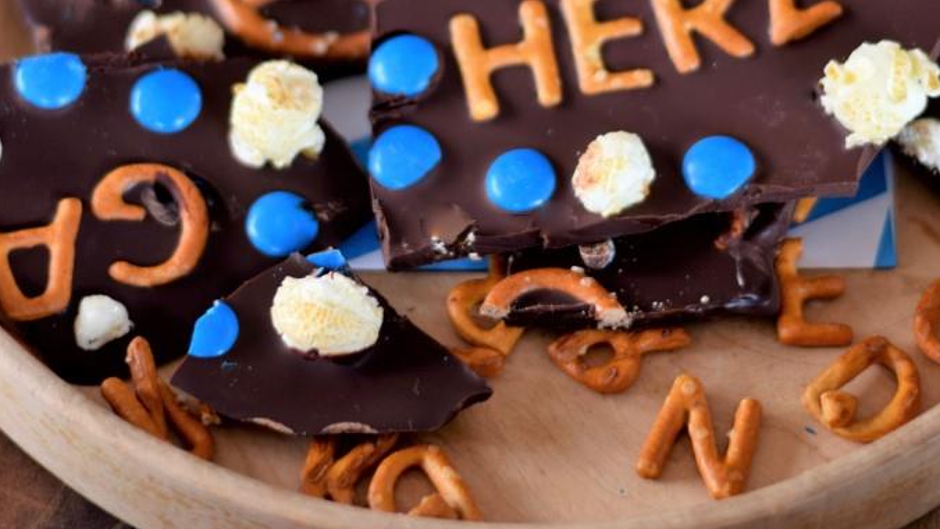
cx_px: 469
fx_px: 2966
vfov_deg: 10.1
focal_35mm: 119
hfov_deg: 18.0
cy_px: 21
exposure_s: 1/30
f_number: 1.8
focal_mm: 50
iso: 250
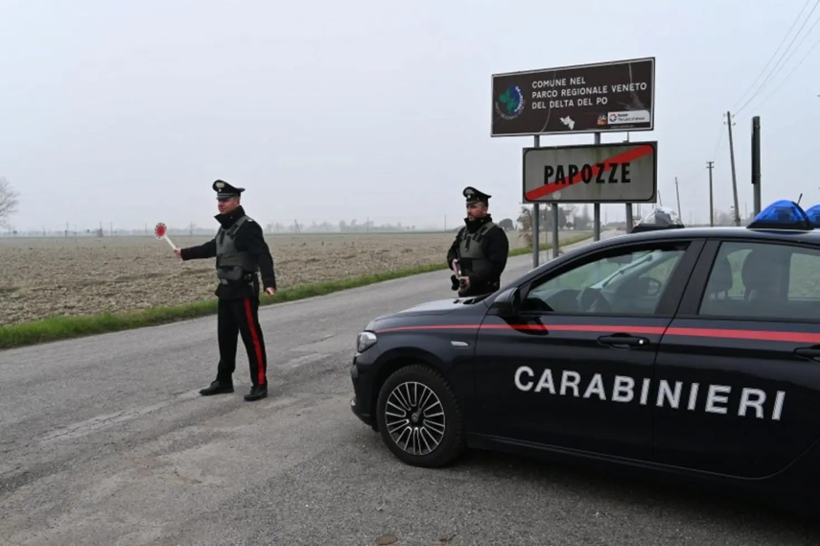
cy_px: 273
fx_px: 803
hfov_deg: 54.1
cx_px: 410
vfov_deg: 37.6
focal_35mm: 35
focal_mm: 23.5
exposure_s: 1/250
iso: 160
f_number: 5.6
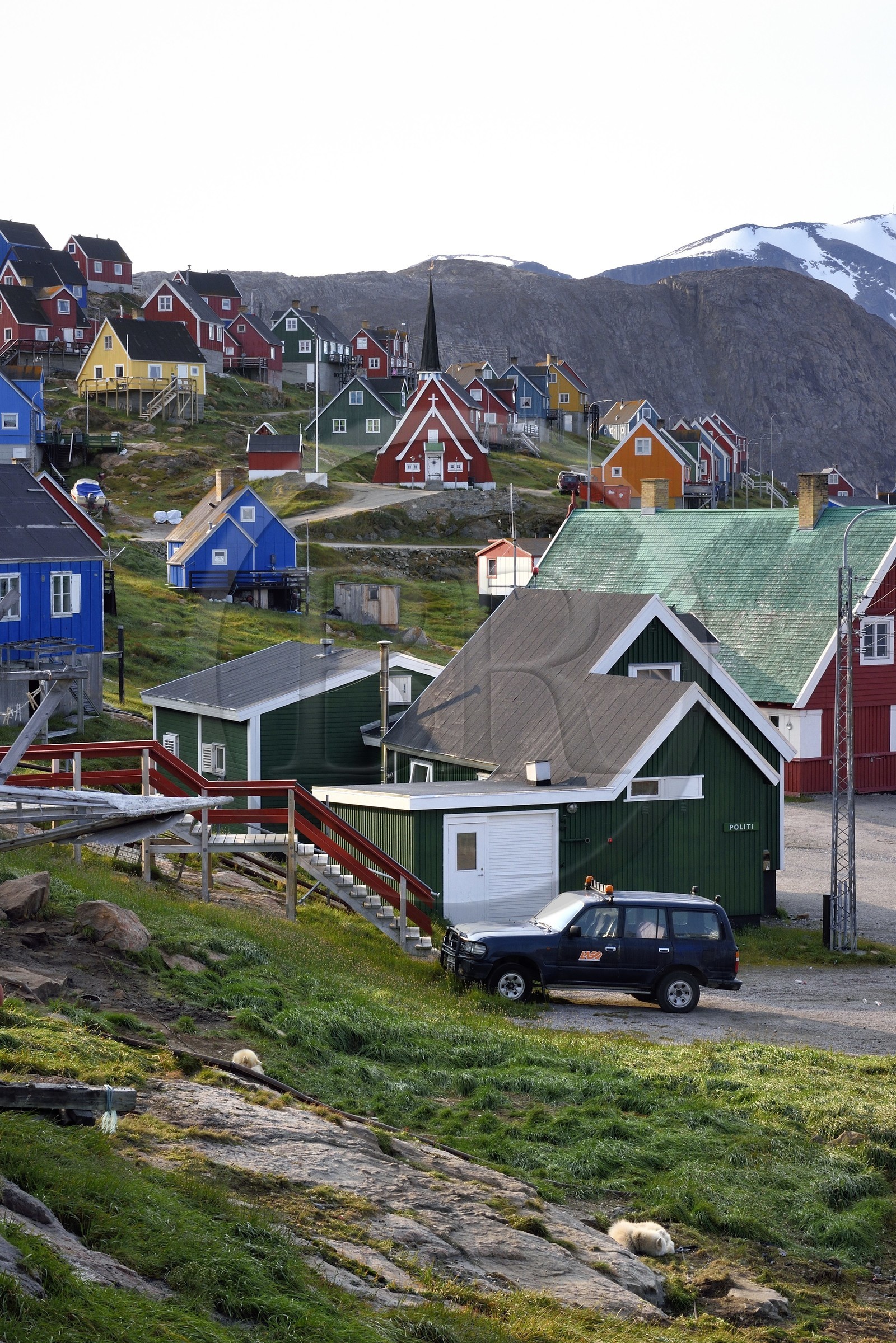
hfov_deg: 19.5
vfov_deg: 28.8
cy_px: 672
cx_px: 448
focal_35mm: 70
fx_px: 2613
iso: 800
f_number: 22
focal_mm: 70
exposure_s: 1/100
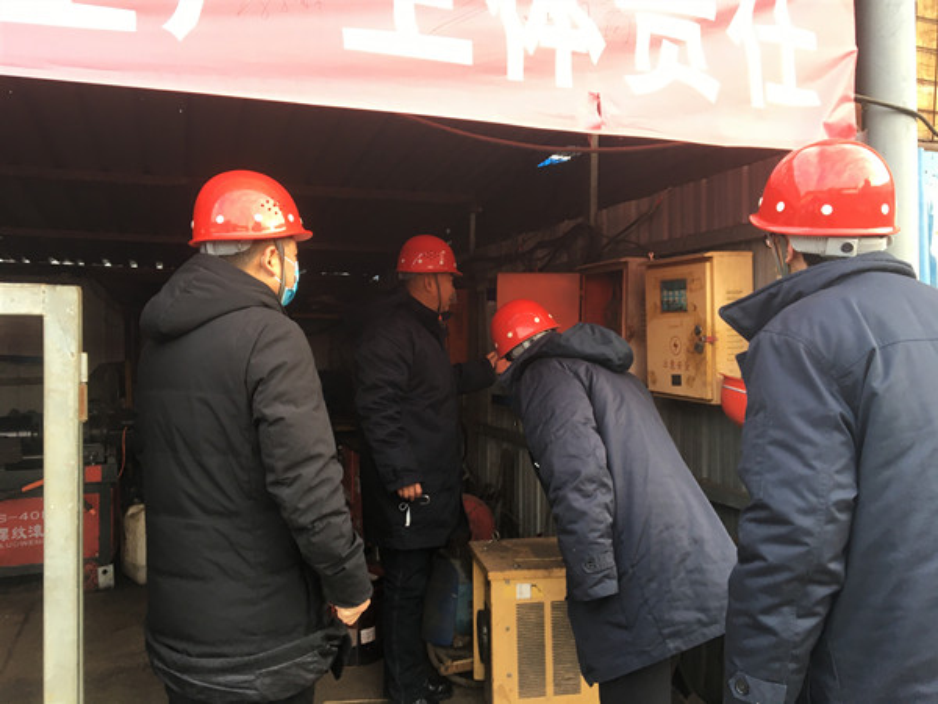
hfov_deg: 61.7
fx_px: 786
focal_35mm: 29
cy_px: 352
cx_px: 469
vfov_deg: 48.2
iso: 25
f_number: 2.2
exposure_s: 1/33
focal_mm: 4.15
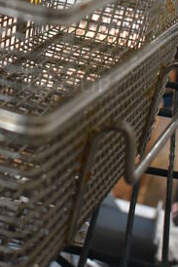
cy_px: 45
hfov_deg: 13.6
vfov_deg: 20.1
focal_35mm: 100
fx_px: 741
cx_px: 11
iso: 800
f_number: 3.5
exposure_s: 1/160
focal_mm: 20
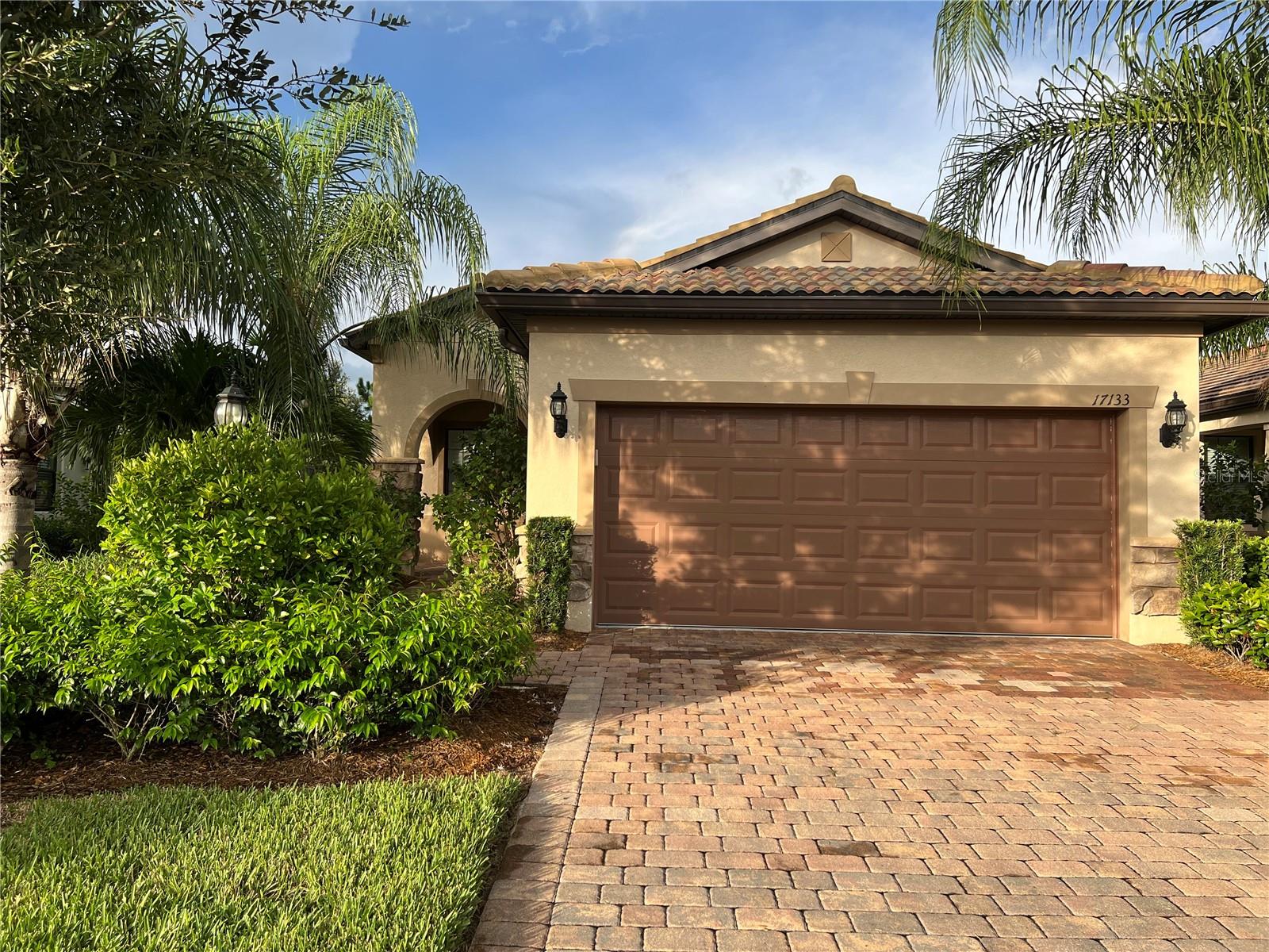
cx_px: 634
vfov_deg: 53.1
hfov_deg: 67.3
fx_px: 953
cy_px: 476
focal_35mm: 26
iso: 50
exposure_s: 1/827
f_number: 1.5
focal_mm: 5.7
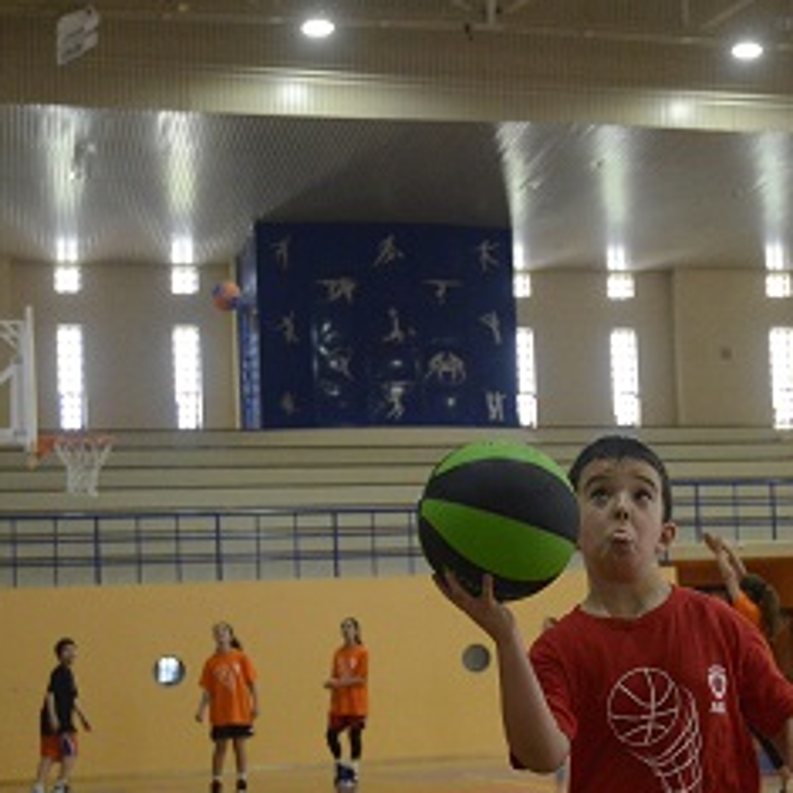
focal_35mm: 76
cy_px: 580
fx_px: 1970
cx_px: 597
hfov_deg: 22.5
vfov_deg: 22.6
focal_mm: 35
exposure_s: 1/400
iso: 6400
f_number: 5
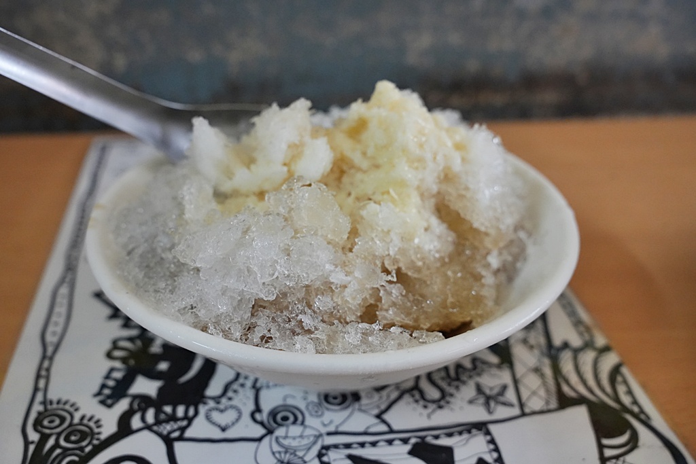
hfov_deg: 52.2
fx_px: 710
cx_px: 348
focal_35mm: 37
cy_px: 232
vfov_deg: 36.2
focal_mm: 36.7
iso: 5000
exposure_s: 1/250
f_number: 7.1
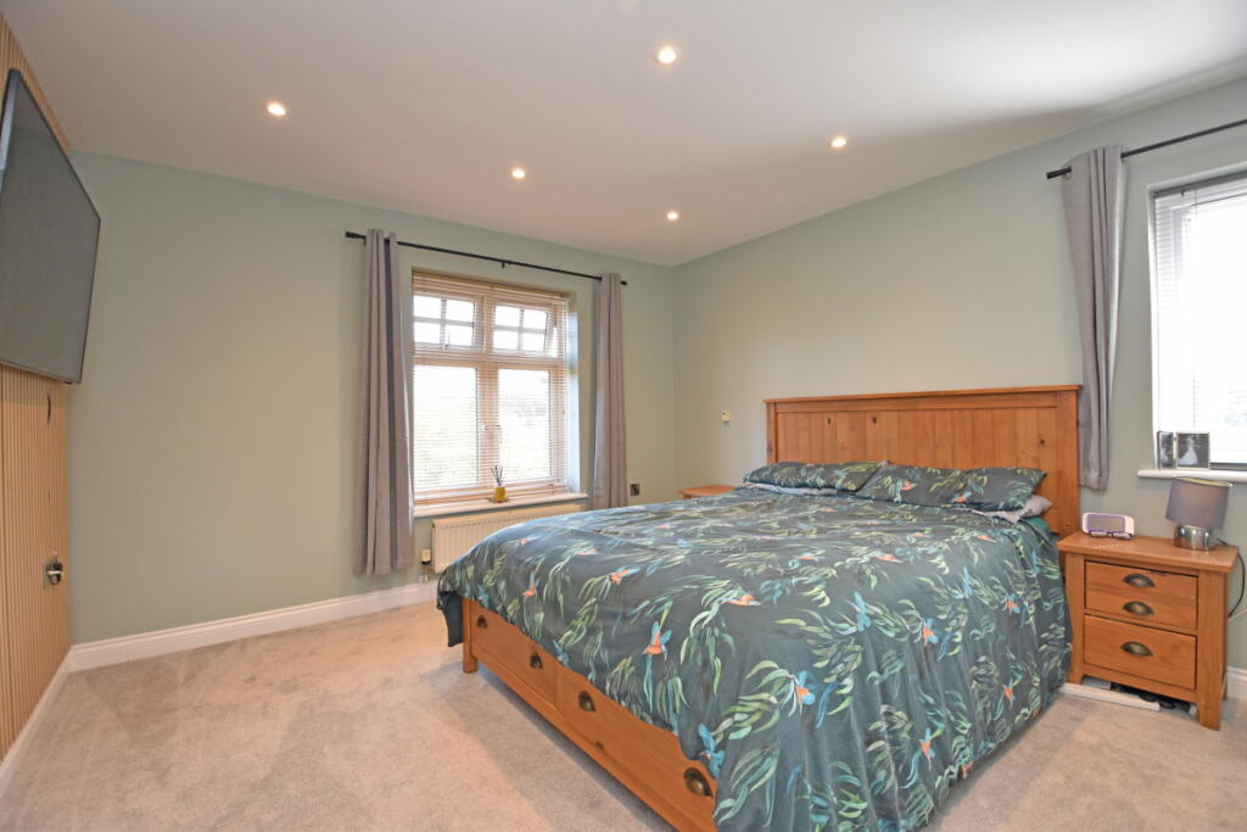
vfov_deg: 77.3
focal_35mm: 15
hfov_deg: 100.4
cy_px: 416
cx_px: 624
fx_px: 520
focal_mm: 10
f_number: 4
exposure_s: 1/125
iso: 900
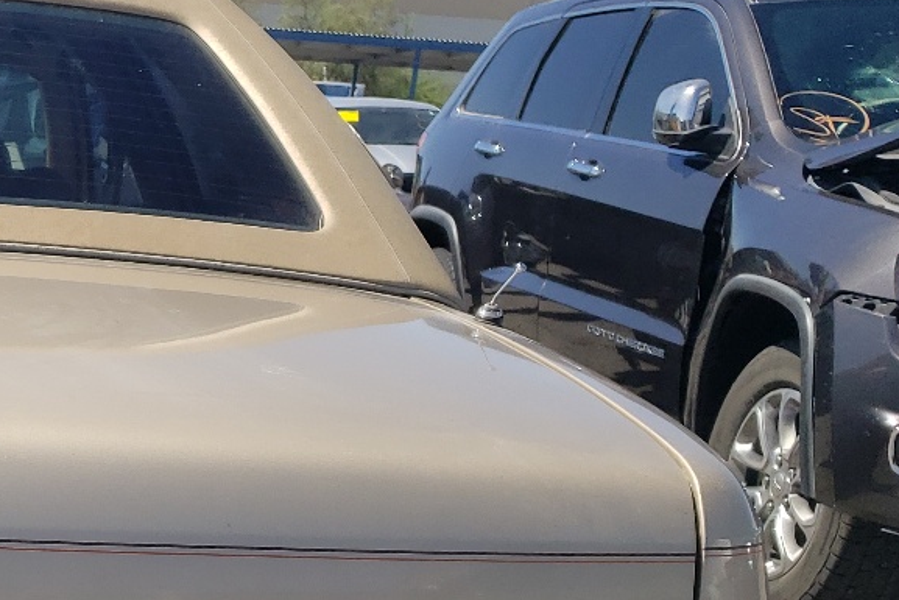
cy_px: 714
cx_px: -257
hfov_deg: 23.9
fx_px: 1873
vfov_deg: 17.4
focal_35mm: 75
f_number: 1.5
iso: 50
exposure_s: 1/3333
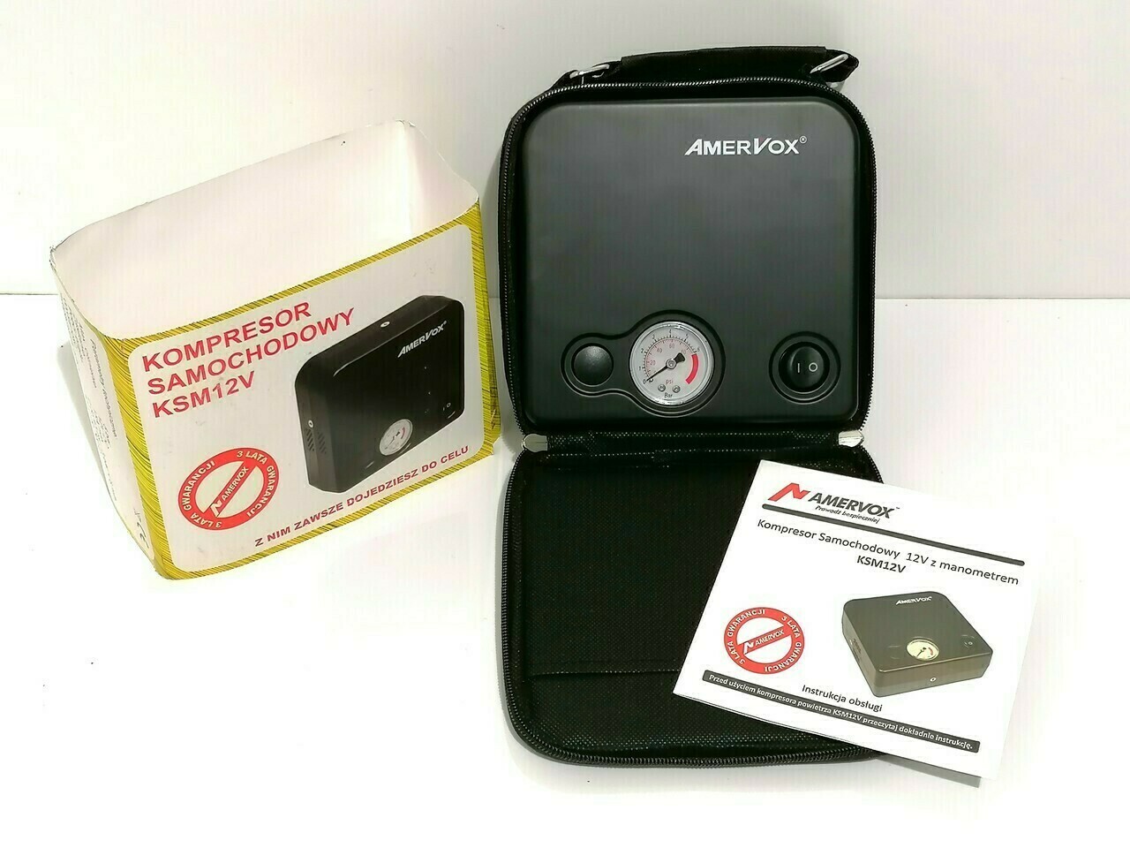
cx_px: 565
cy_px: 424
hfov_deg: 38.2
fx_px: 1632
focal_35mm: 50
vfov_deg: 29.1
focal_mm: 4.75
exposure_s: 1/50
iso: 125
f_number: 1.8
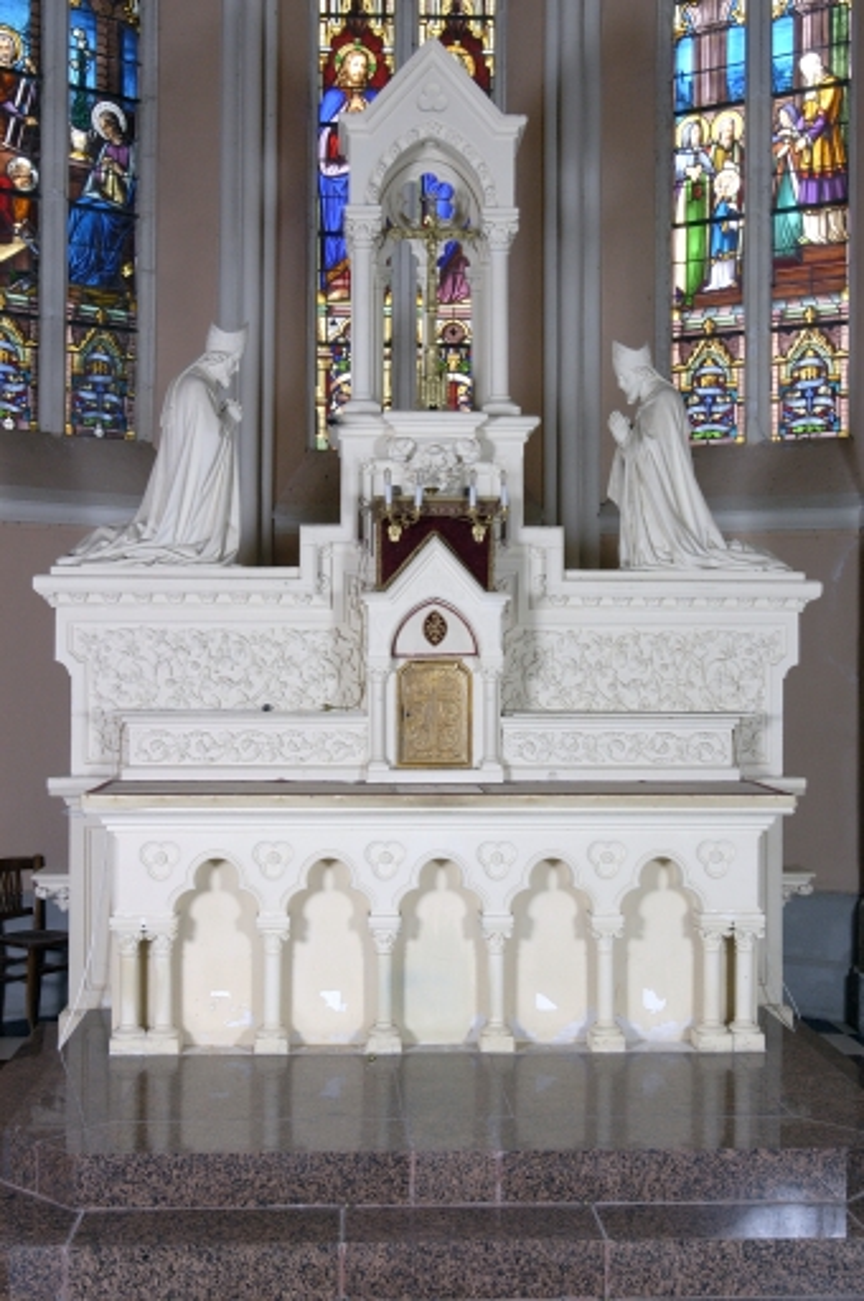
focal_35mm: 45
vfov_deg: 43.7
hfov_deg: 29.8
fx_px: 1624
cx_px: 432
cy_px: 650
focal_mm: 30
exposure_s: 1/100
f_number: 11
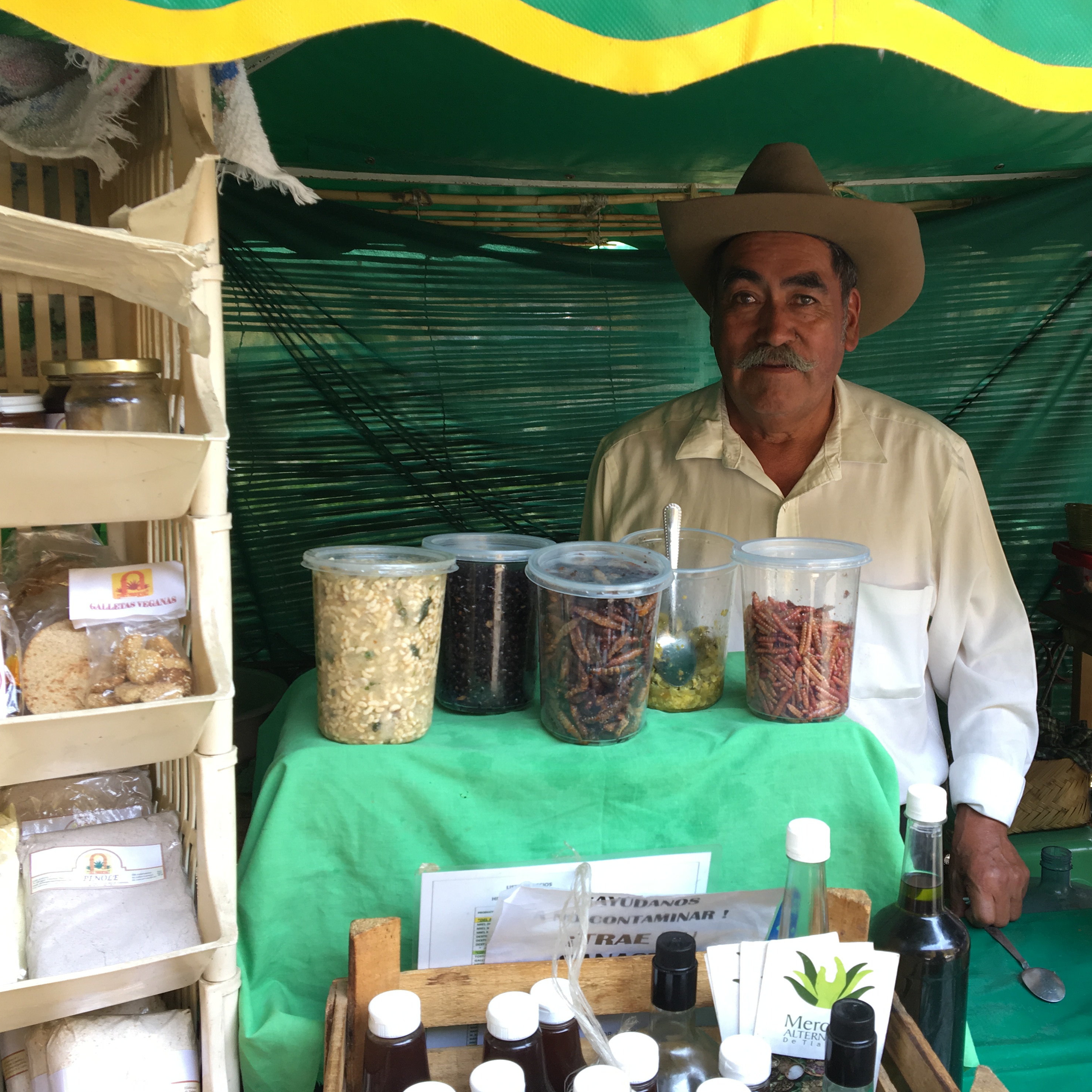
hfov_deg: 47.0
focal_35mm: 35
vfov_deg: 47.2
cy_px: 543
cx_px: 654
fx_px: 1249
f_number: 2.2
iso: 25
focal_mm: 4.15
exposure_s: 1/60
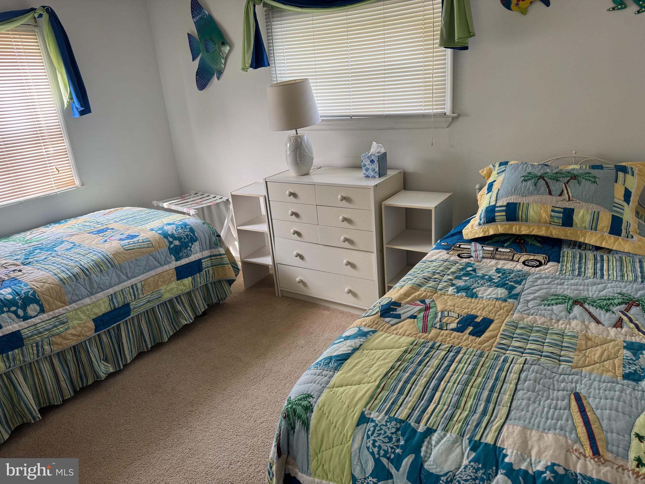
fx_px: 447
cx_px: 322
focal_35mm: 24
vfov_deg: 56.8
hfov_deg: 71.6
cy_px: 242
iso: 125
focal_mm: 6.76
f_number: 1.78
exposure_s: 1/60
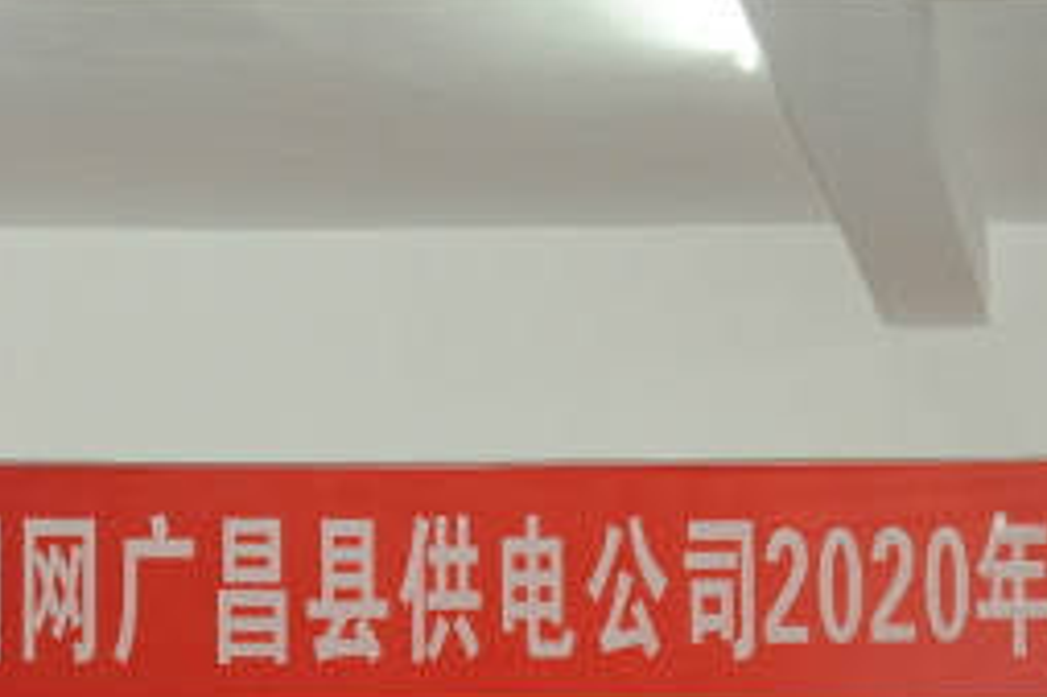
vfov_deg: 11.5
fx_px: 3429
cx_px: 1088
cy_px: 740
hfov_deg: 16.9
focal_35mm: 118
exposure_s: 1/80
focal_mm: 50
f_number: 7.1
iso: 4000
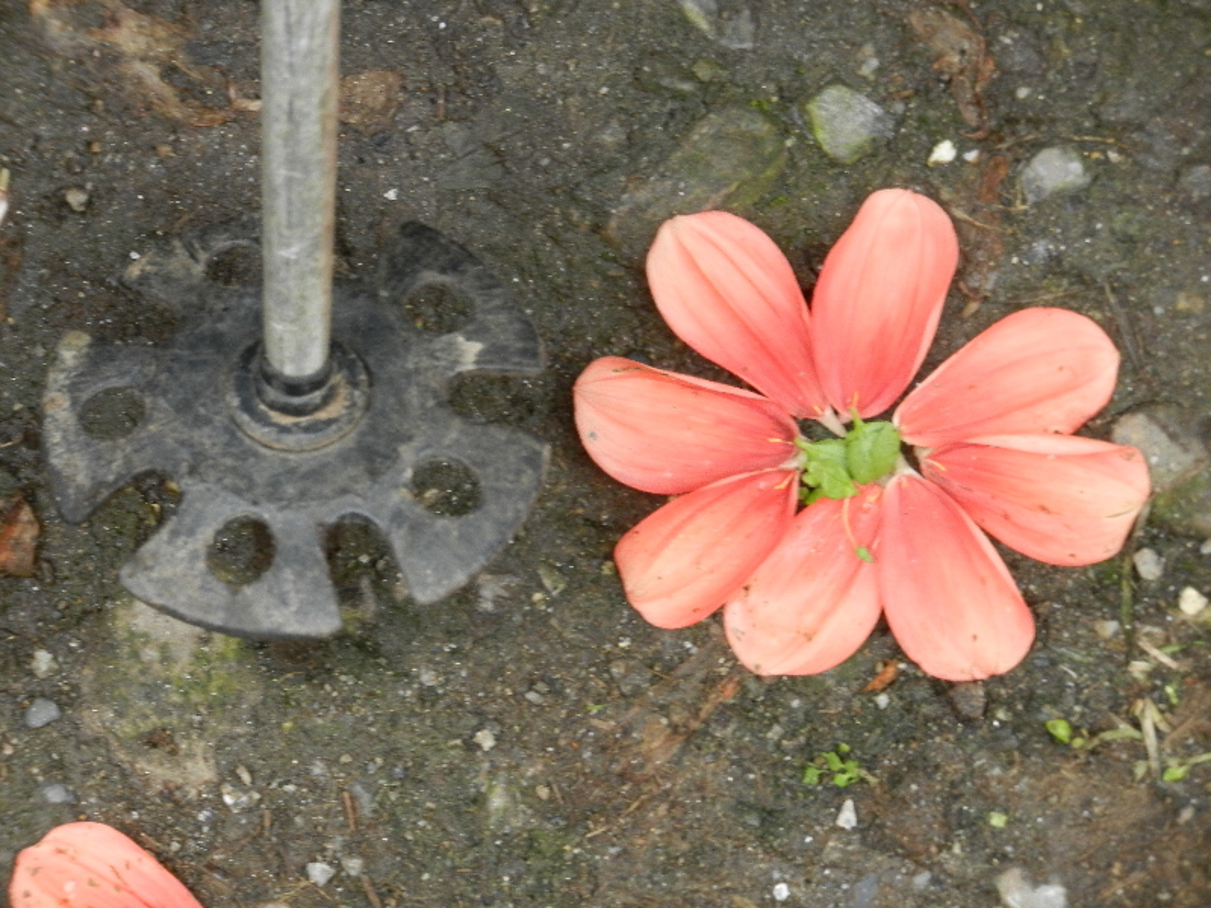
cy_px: 454
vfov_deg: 9.0
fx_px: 5772
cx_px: 606
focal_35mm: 165
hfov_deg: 12.0
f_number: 5.3
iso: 400
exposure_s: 1/60
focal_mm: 29.7
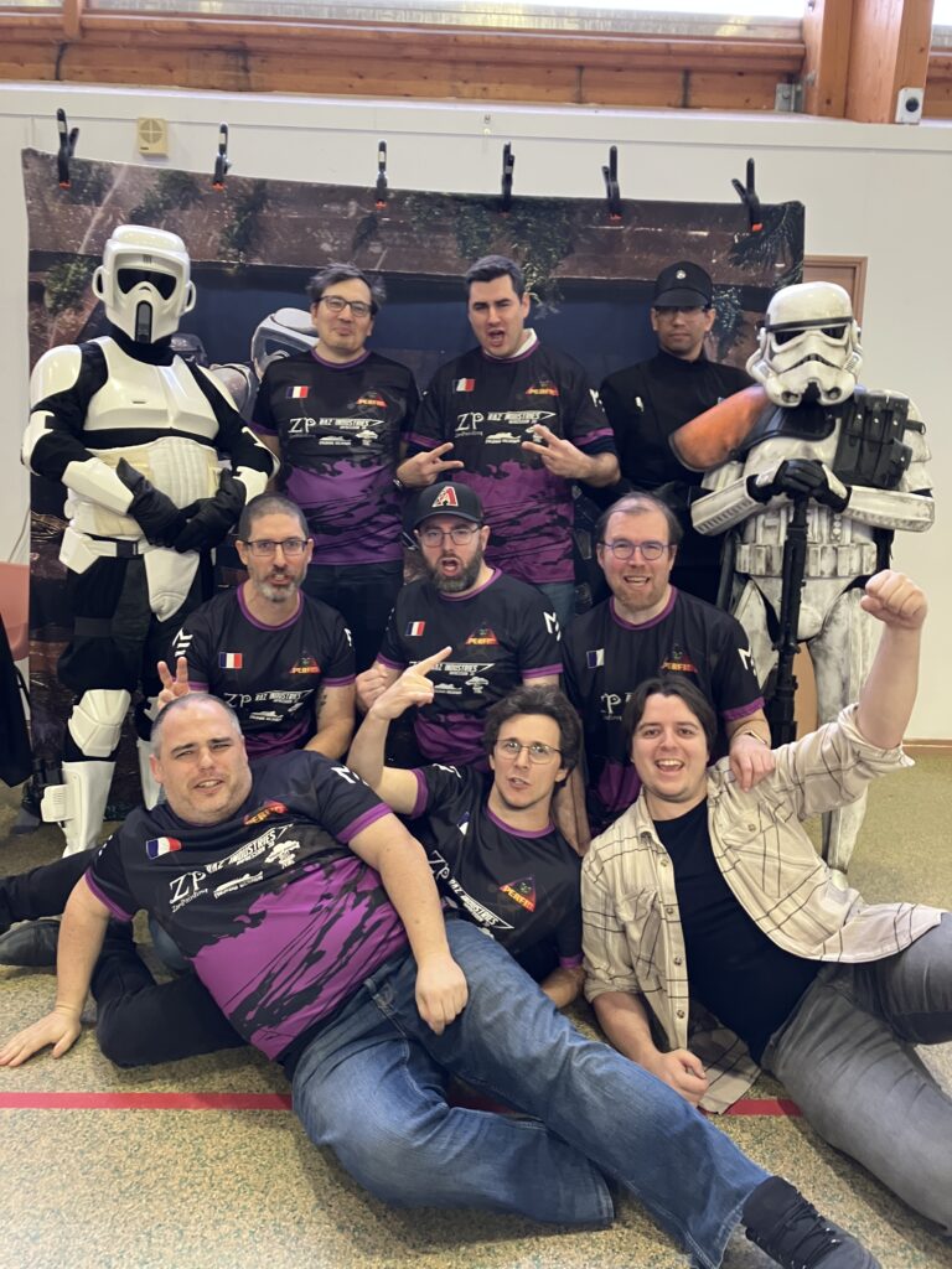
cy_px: 634
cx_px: 476
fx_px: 1027
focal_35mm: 28
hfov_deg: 49.7
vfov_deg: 63.4
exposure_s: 1/60
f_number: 1.8
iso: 160
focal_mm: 3.99
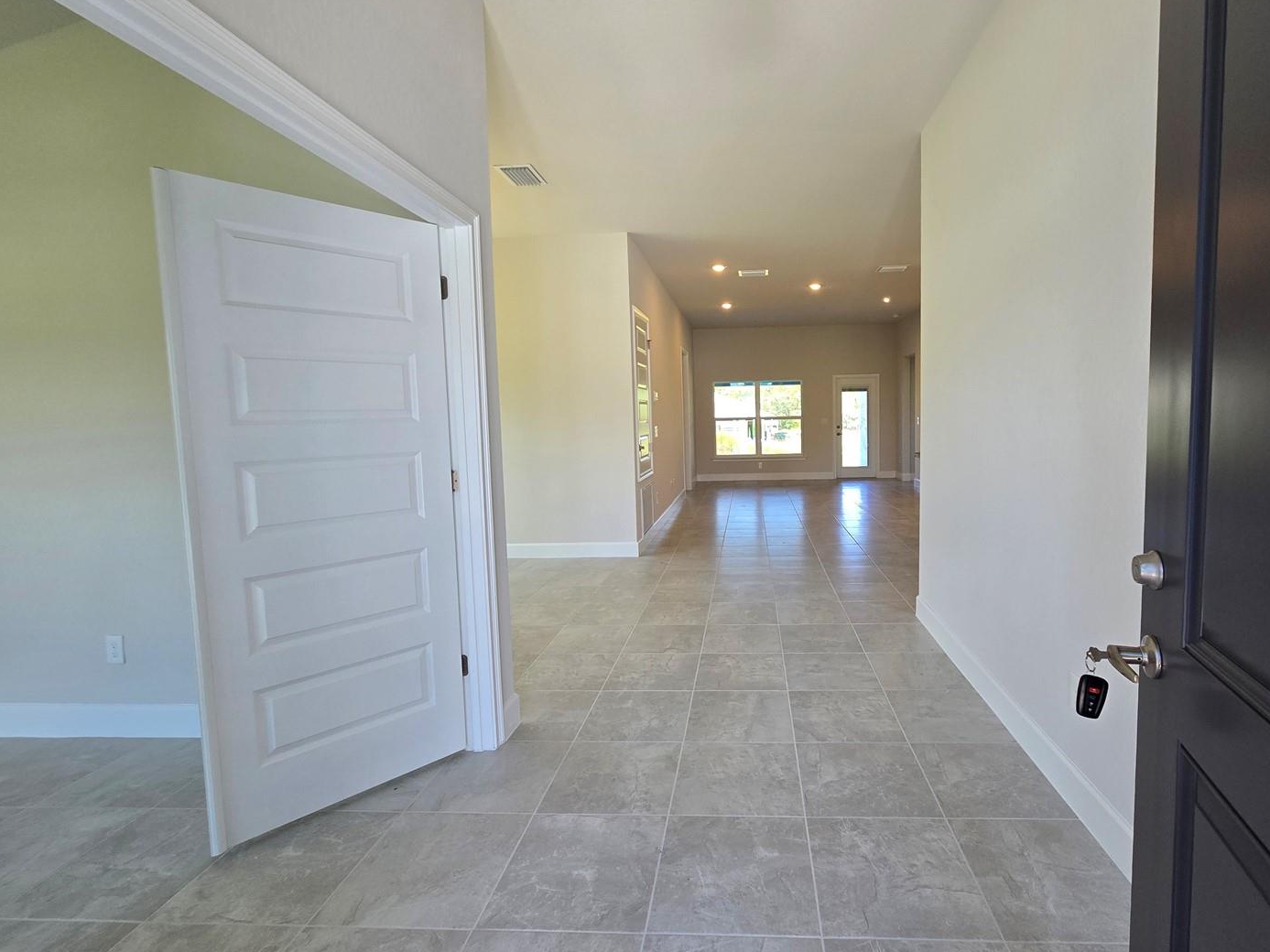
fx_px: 550
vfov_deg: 81.7
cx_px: 715
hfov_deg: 97.7
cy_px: 464
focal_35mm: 15
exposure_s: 1/120
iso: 80
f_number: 2.2
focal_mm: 2.2
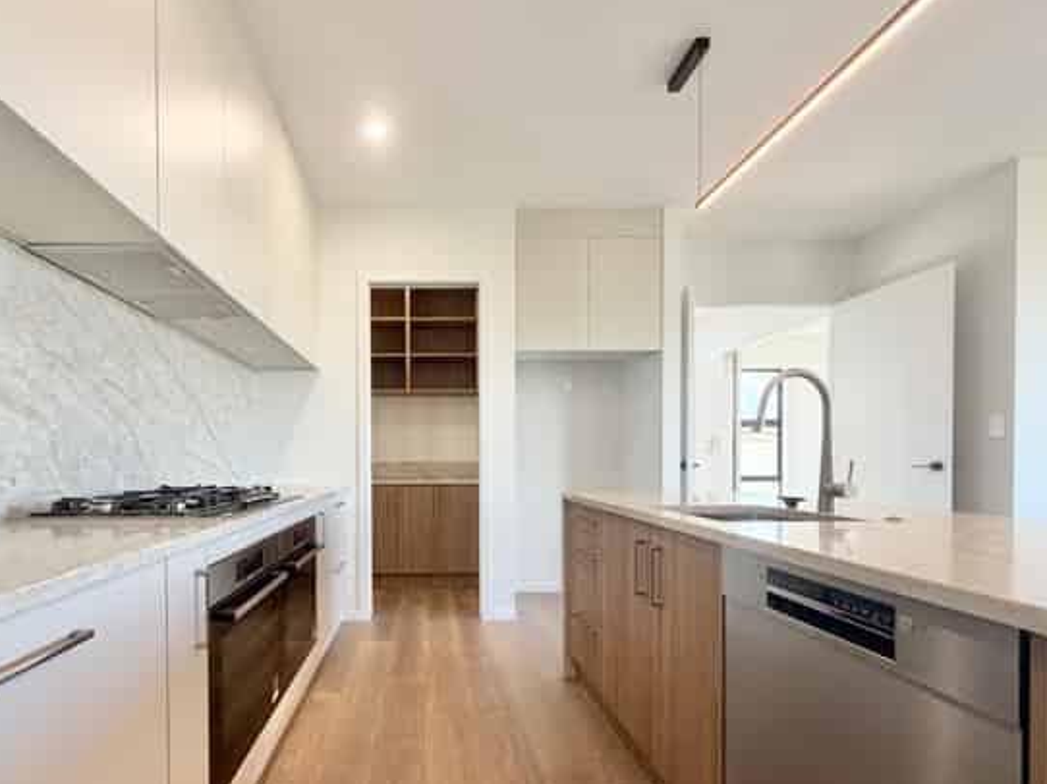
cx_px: 435
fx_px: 514
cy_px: 468
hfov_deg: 90.2
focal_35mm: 17
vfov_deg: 73.9
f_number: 2.2
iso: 125
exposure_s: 1/121
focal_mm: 2.22
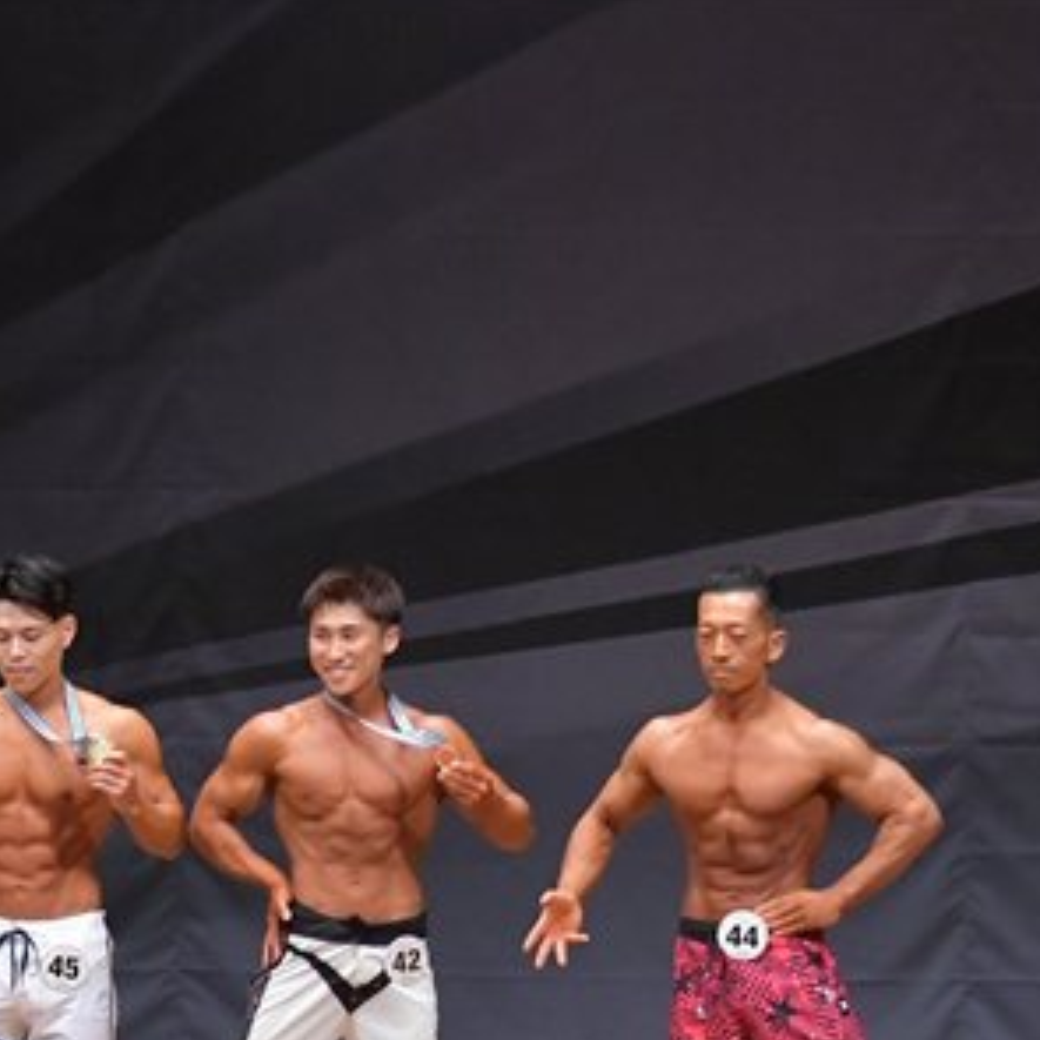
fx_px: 10469
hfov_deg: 5.7
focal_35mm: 308
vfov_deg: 5.7
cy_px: 895
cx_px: 62
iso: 6400
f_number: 5.6
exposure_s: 1/400
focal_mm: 92
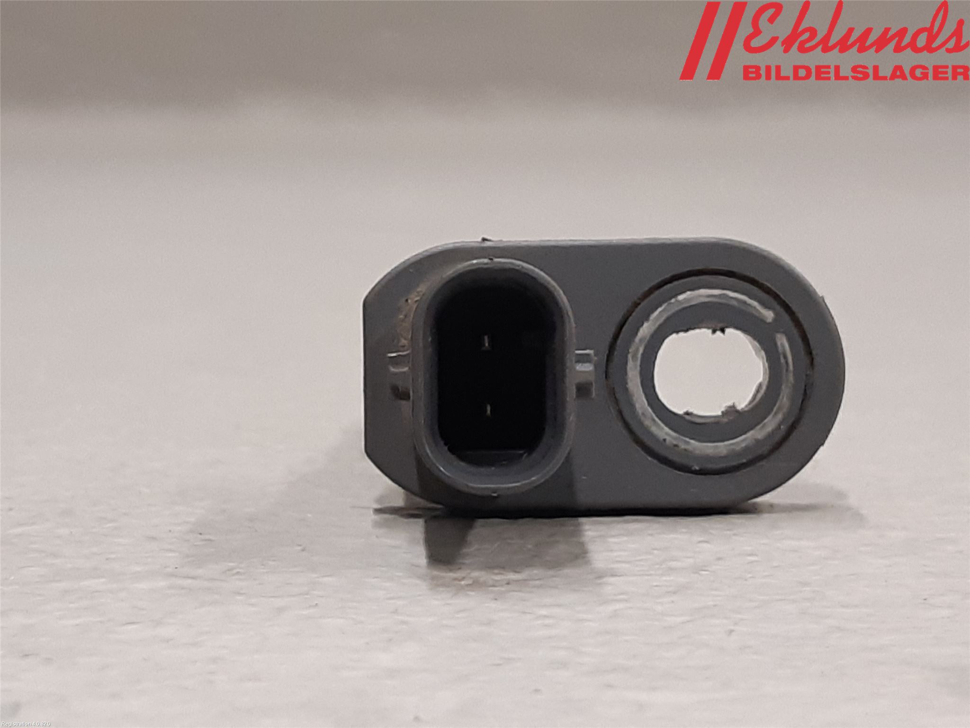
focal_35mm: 26
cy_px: 364
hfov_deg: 67.3
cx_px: 485
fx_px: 729
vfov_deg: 53.1
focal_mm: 3.93
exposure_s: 1/50
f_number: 1.7
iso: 160
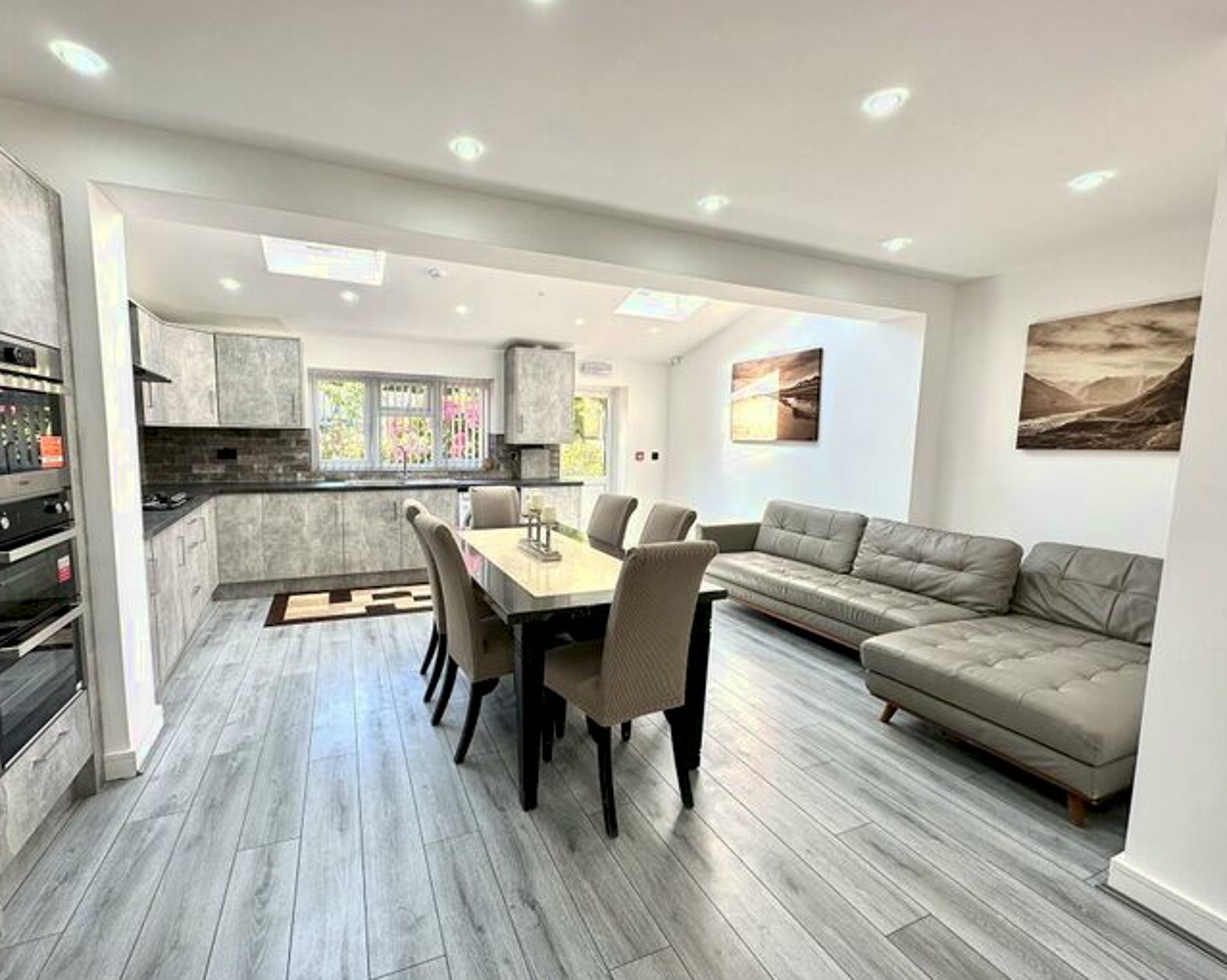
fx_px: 545
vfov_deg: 84.0
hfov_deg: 96.6
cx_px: 560
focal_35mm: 15
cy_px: 493
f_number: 2.2
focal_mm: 2.22
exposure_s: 1/99
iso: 40
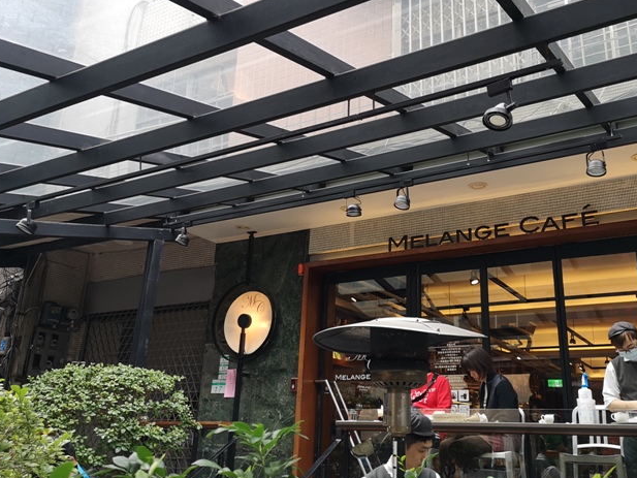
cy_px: 216
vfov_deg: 40.7
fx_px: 644
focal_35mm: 35
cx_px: 364
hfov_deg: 52.4
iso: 50
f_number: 1.8
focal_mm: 3.95
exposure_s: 1/105
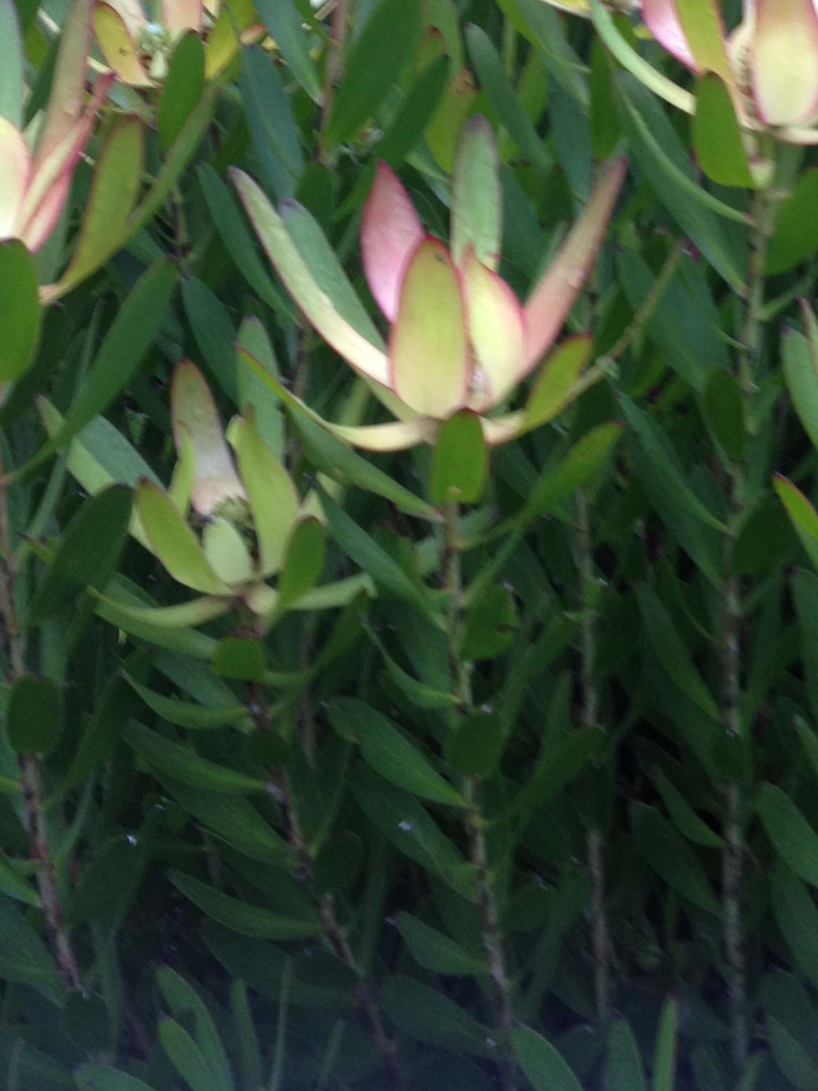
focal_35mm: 75
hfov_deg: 19.6
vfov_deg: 25.2
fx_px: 2363
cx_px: 549
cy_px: 95
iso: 64
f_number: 2.4
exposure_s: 1/20
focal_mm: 4.28
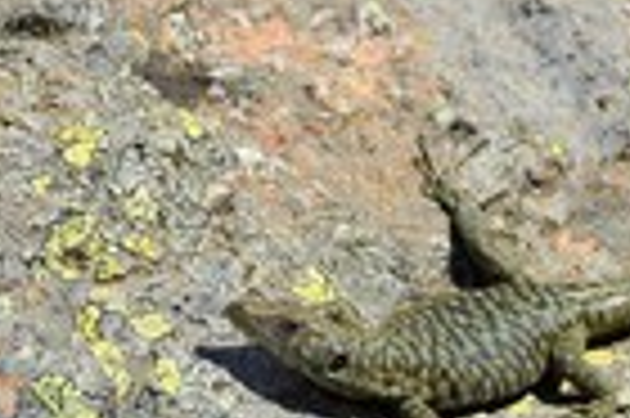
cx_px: 837
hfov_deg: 3.4
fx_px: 10523
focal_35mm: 602
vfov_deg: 2.3
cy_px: -99
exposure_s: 1/320
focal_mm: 200
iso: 200
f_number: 11
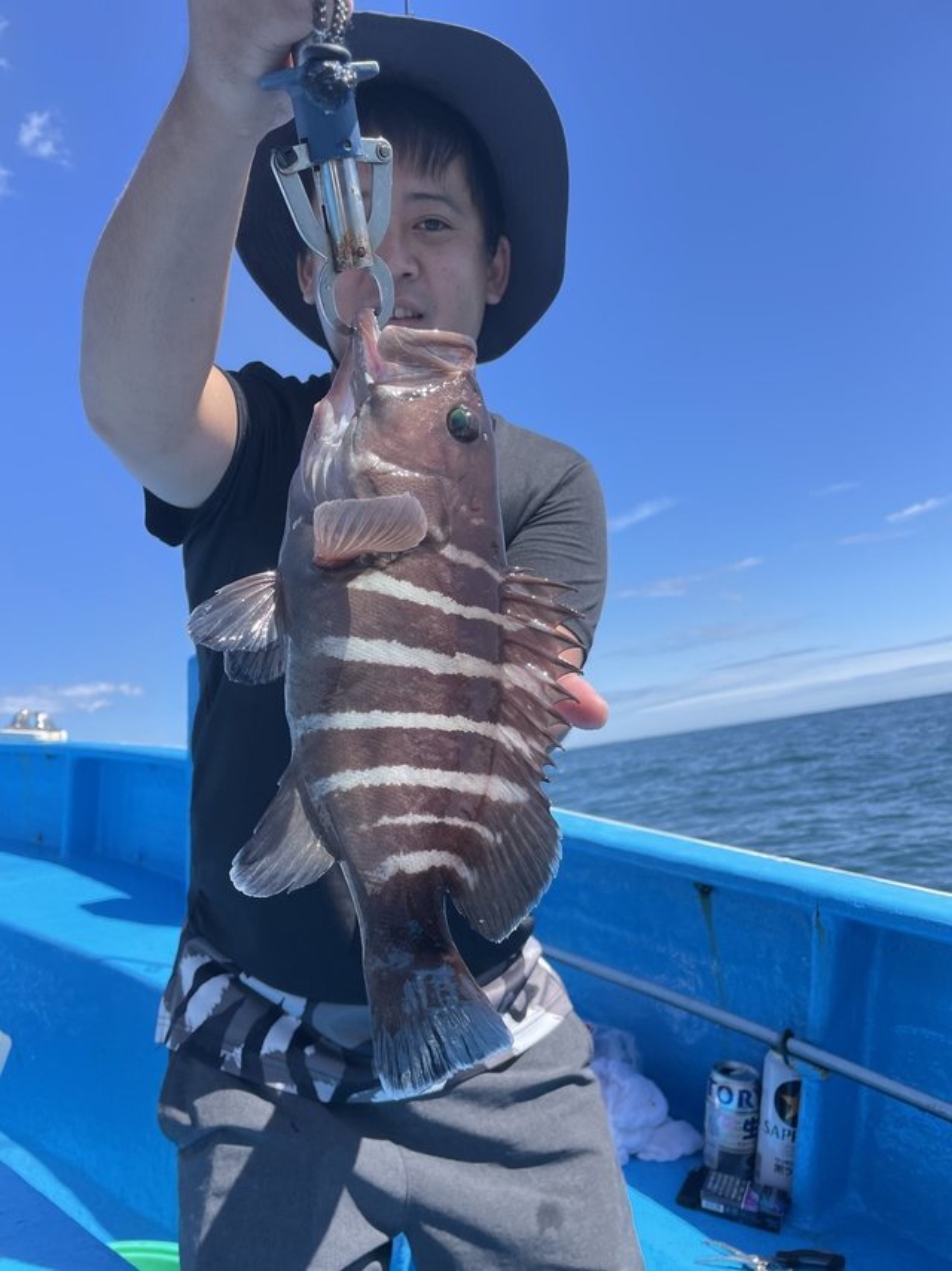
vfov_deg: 67.3
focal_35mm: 26
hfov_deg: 53.0
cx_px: 476
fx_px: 954
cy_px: 636
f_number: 1.6
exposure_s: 1/1984
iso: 32
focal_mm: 4.2
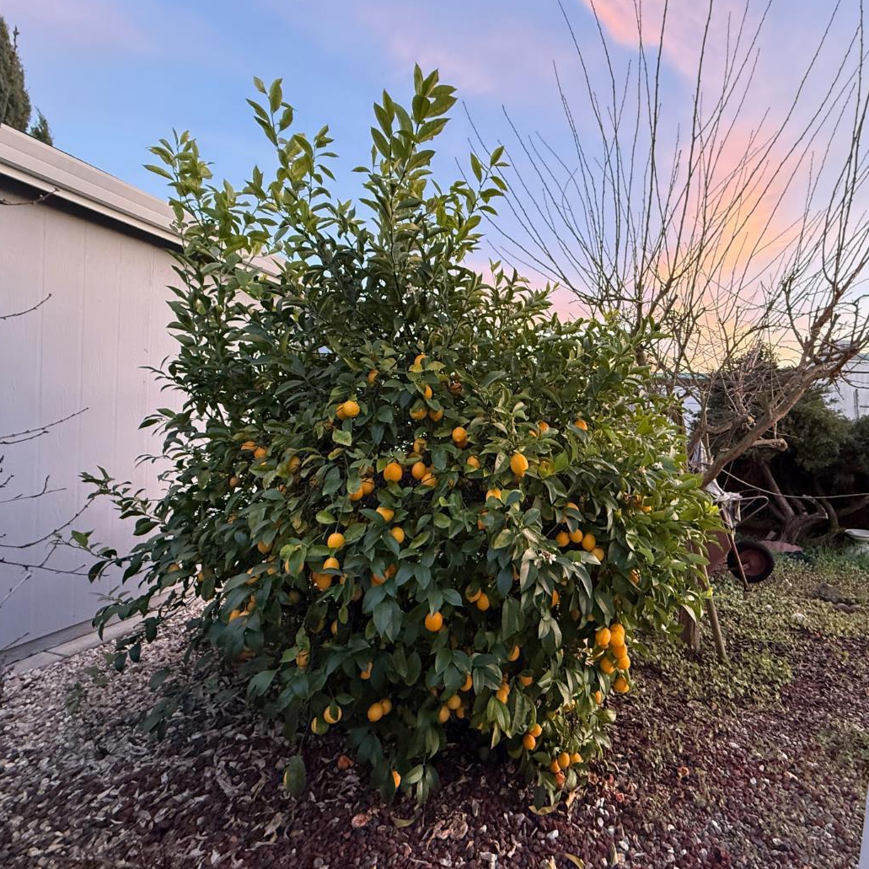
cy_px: 441
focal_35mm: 18
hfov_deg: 79.9
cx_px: 513
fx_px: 511
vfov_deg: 80.7
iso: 500
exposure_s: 1/60
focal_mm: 2.22
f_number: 2.2
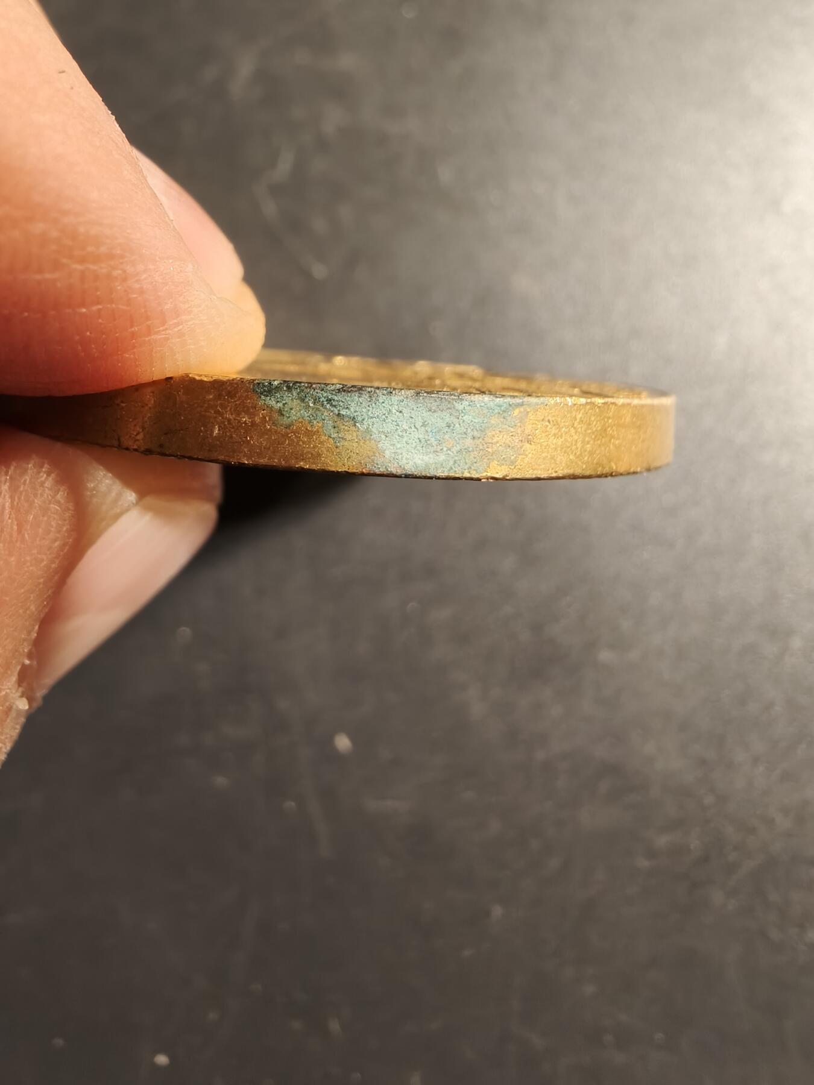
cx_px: 407
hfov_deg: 58.9
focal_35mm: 23
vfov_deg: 73.9
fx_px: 721
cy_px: 542
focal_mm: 2.32
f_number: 2
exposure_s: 1/72
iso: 160
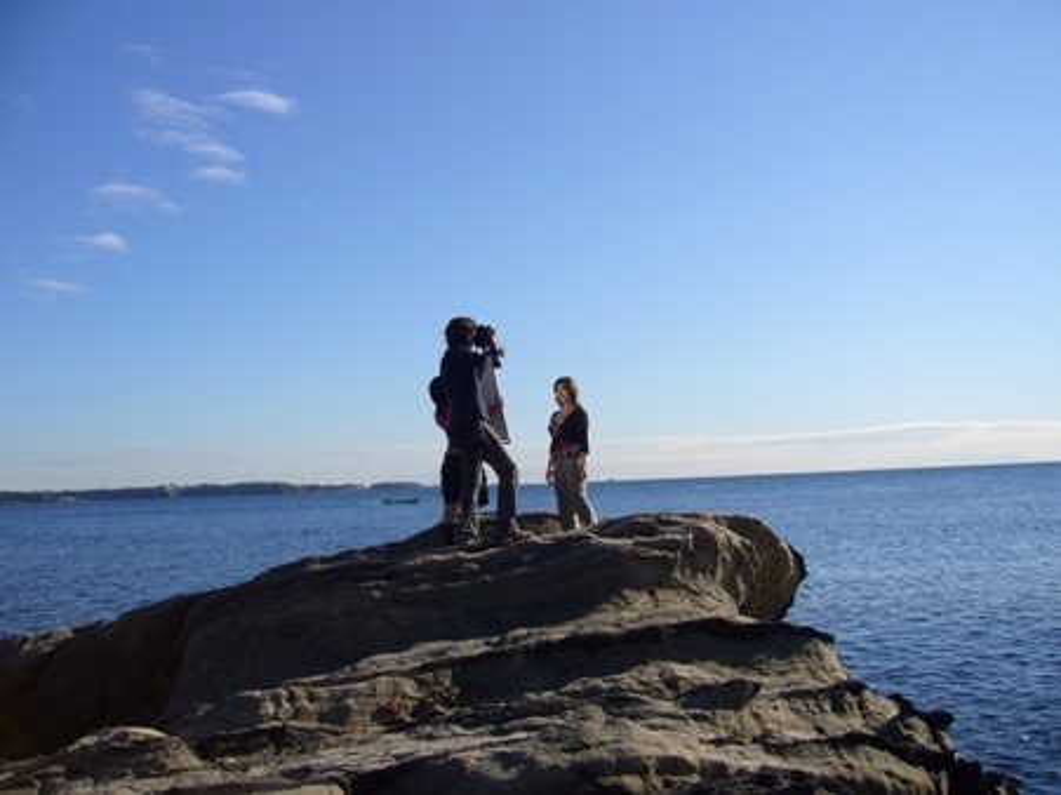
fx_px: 1072
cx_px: 530
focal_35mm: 35
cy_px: 398
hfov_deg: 52.6
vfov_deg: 40.7
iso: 80
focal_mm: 5.8
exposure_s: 1/800
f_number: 5.6
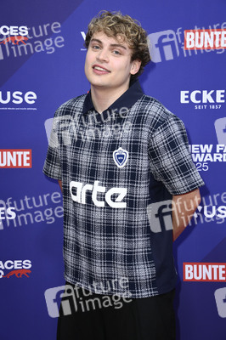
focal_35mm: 68
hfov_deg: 20.0
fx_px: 641
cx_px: 113
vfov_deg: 29.7
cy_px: 170
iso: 800
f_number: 5.6
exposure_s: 1/200
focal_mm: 68
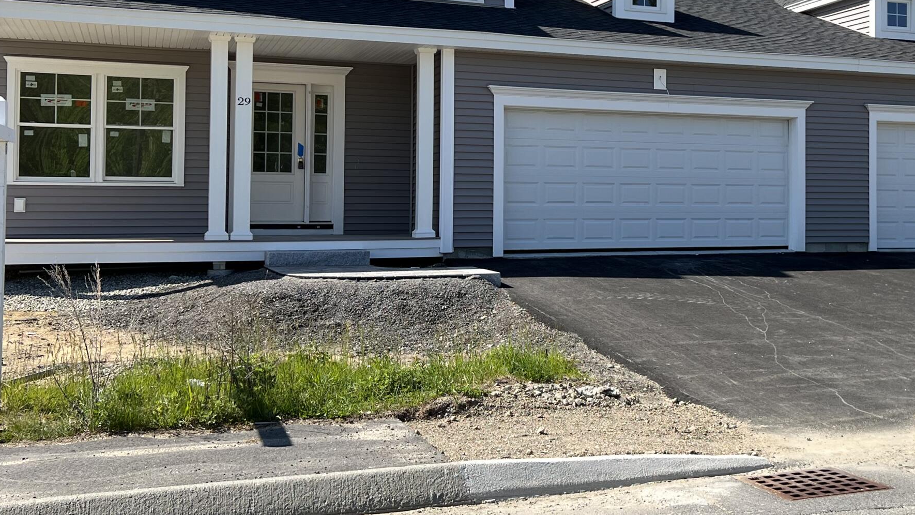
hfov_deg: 41.7
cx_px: 679
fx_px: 1165
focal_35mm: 48
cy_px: 171
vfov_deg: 24.8
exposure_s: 1/2994
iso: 50
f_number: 1.5
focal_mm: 5.7
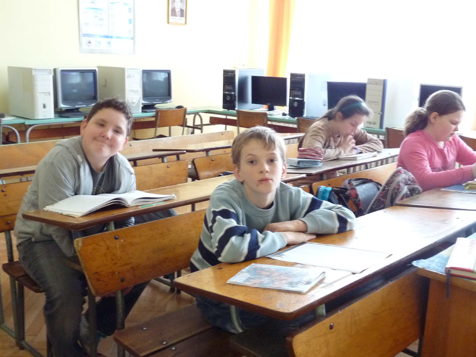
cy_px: 178
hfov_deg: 47.9
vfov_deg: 36.8
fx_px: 536
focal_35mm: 39
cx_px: 238
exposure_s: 1/10
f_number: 2.8
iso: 400
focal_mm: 4.8
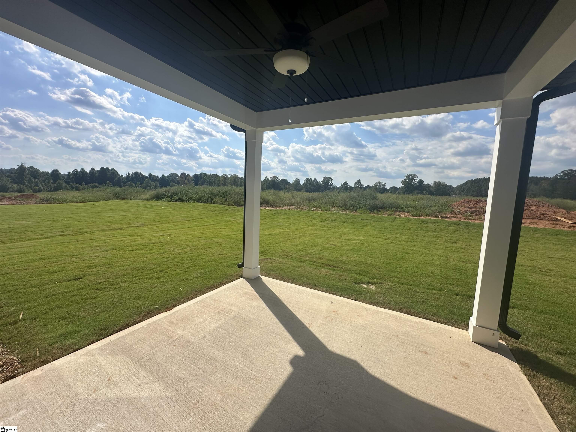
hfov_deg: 102.1
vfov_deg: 85.7
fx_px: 233
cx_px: 288
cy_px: 216
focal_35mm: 14
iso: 50
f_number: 2.2
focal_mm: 2.22
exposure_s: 1/4292
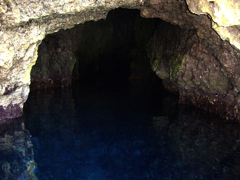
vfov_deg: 46.8
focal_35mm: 30
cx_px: 120
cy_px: 90
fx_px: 208
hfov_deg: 60.0
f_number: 2.9
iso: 141
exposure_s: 1/30
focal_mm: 5.8
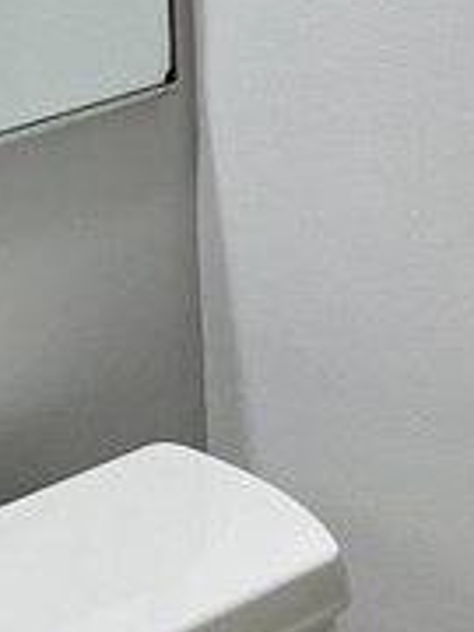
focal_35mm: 156
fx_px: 2848
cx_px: -446
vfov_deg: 12.2
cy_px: -225
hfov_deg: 9.0
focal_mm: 5.1
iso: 64
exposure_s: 1/166
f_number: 1.6
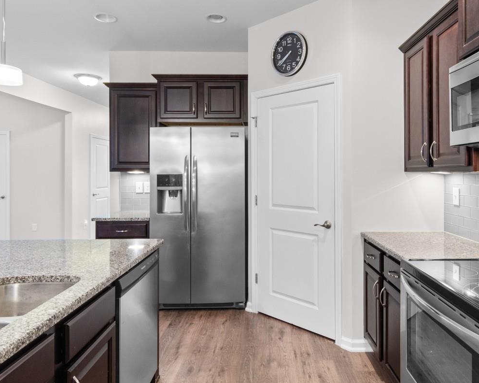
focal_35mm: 23
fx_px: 326
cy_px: 164
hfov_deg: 72.3
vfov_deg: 60.6
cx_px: 270
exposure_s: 5
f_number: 4.5
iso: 100
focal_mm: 10
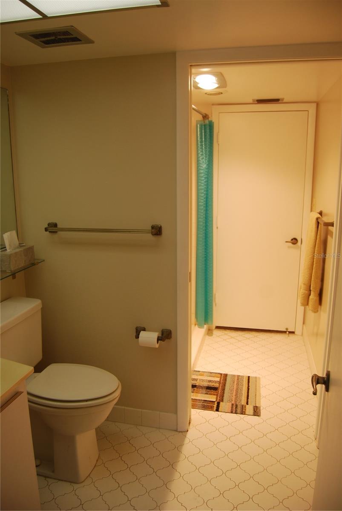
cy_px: 256
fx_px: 384
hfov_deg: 48.0
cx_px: 171
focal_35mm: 27
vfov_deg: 67.3
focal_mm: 18
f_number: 4
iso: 200
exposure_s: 1/60
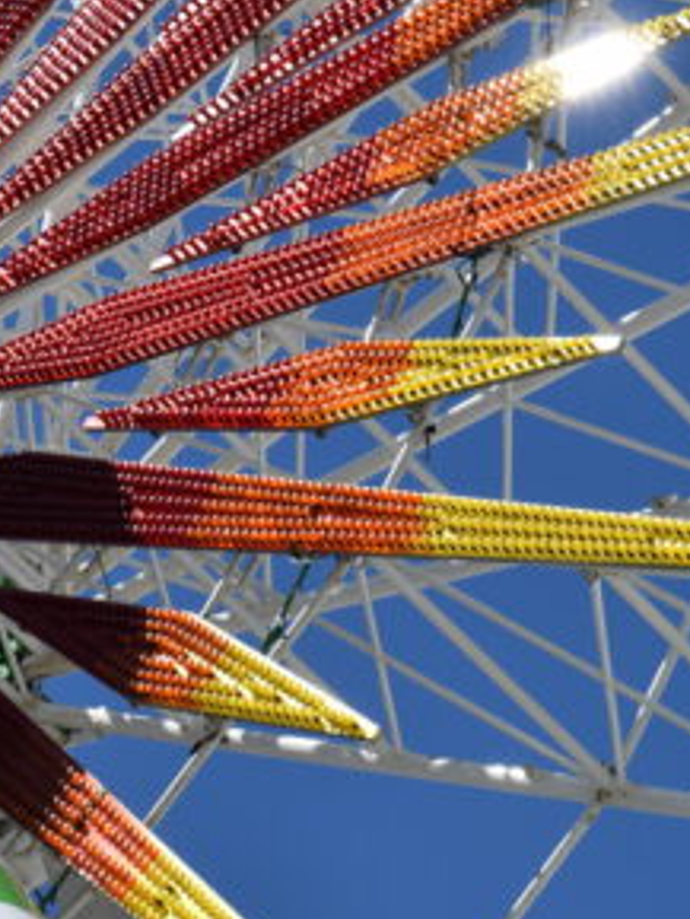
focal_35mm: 192
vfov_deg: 10.3
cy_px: 248
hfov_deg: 7.6
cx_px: -397
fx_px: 5103
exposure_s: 1/500
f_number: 11
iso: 200
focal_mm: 55
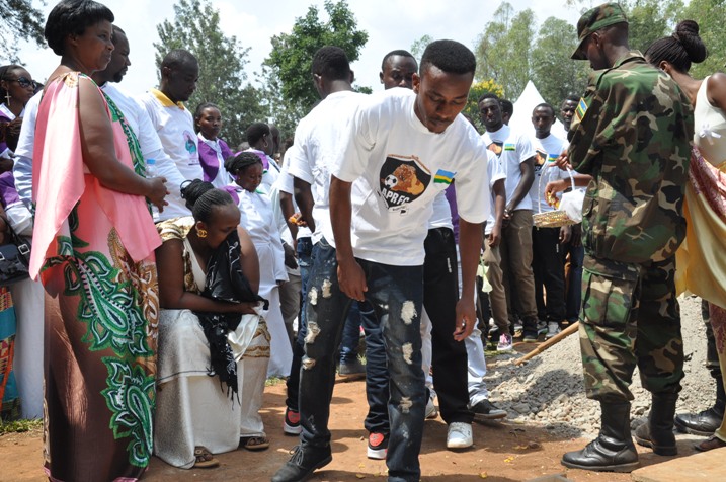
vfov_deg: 31.8
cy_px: 241
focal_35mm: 42
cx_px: 363
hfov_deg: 46.5
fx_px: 846
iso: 500
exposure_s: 1/400
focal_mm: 28
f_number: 10
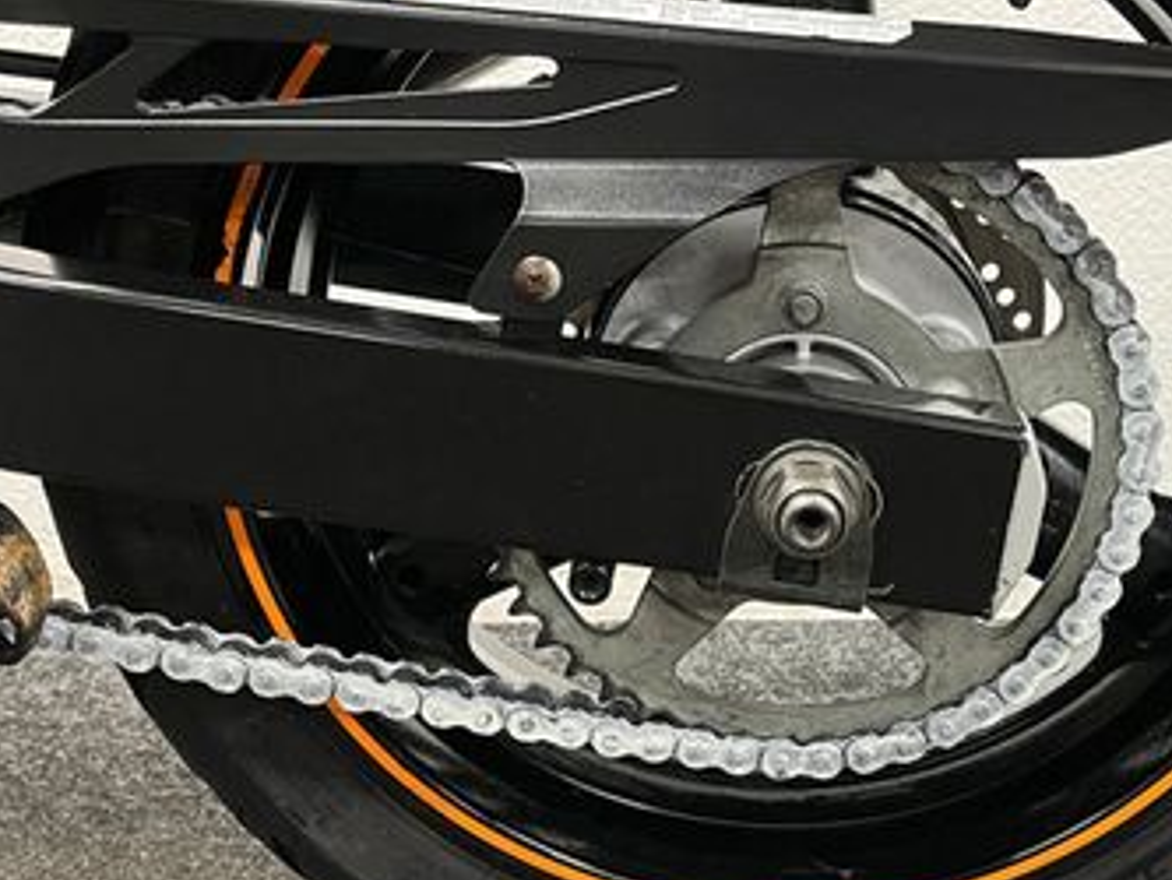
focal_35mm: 50
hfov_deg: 37.8
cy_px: 359
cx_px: 781
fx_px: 1693
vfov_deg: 29.1
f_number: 1.6
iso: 400
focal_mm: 5.1
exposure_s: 1/33
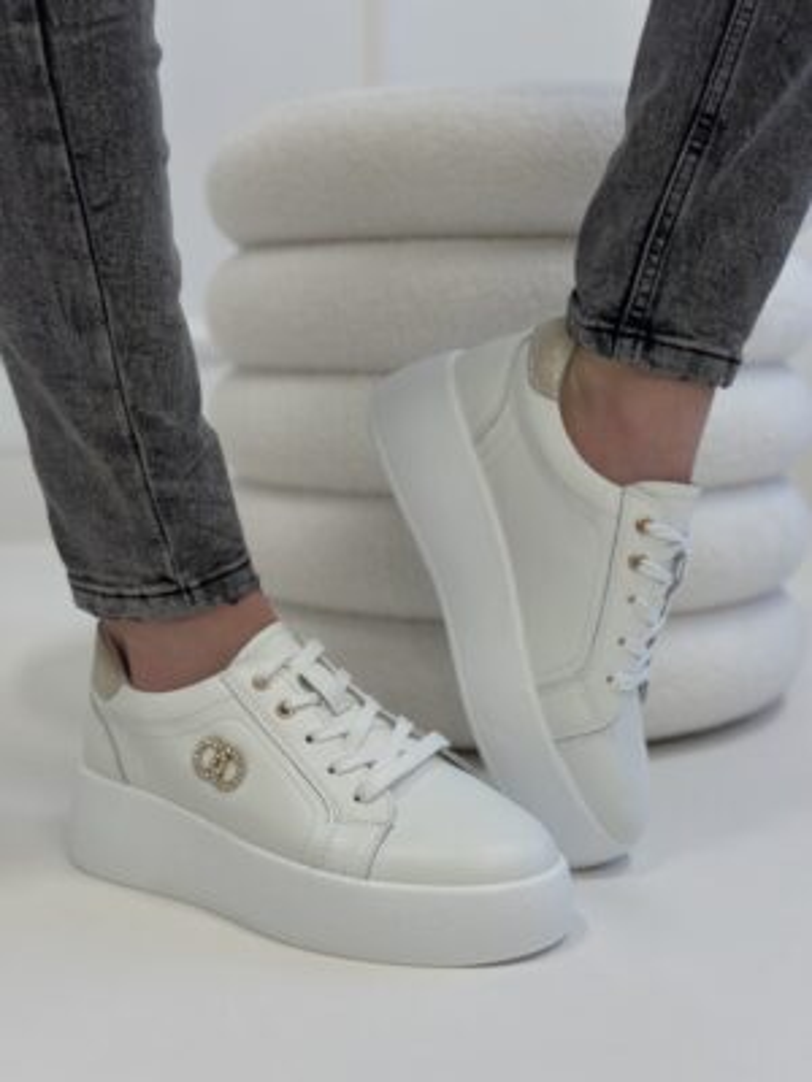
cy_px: 541
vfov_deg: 39.7
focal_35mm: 48
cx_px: 406
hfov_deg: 30.3
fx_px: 1501
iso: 80
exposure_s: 1/100
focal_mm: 6.86
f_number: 1.78
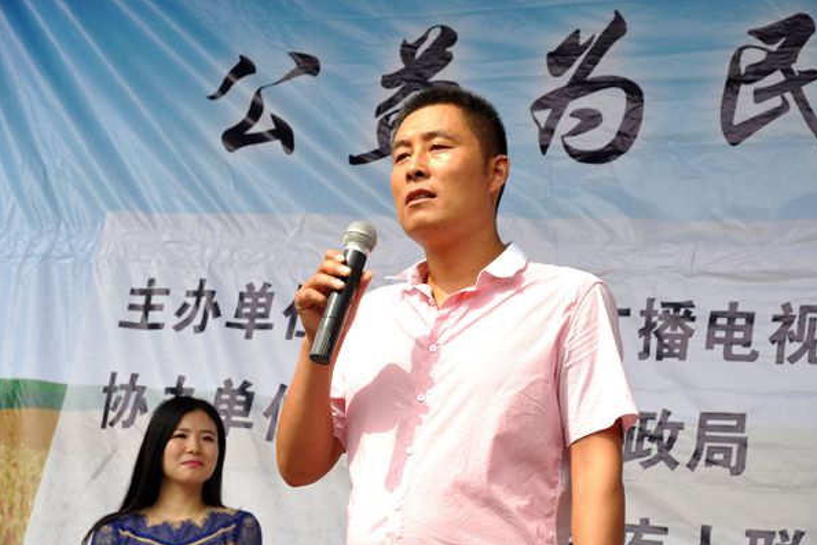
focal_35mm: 106
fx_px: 2405
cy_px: 273
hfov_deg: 19.3
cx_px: 410
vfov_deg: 12.9
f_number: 8
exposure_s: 1/250
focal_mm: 70
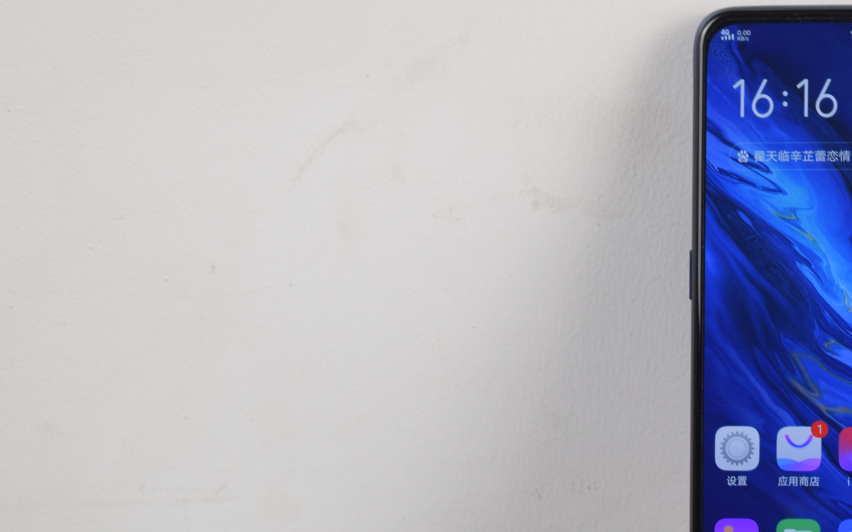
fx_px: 3321
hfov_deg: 14.6
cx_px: 623
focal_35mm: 143
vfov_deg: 9.2
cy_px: 410
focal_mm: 52
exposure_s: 1/15
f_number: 5.6
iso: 100
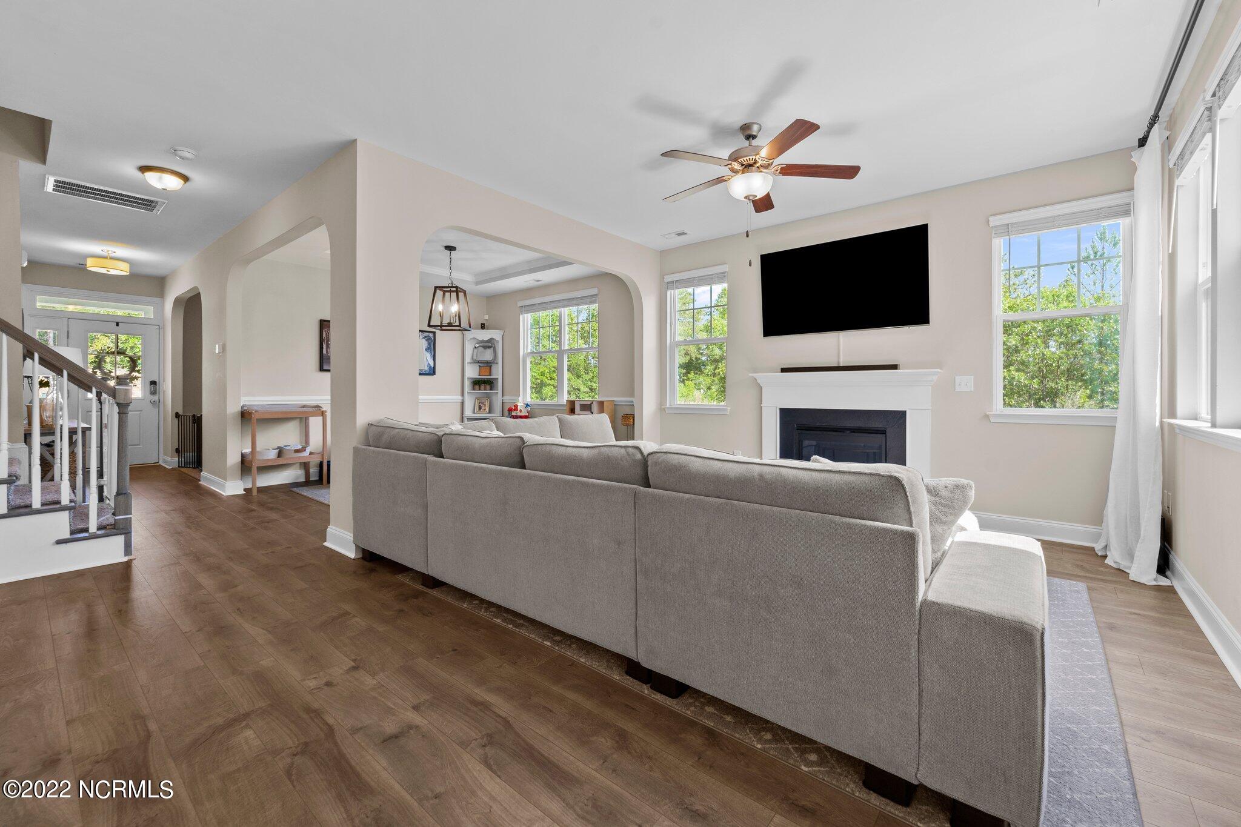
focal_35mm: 14
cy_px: 414
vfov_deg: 81.2
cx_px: 620
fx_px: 483
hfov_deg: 104.3
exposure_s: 1/13
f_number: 8
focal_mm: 14
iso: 250
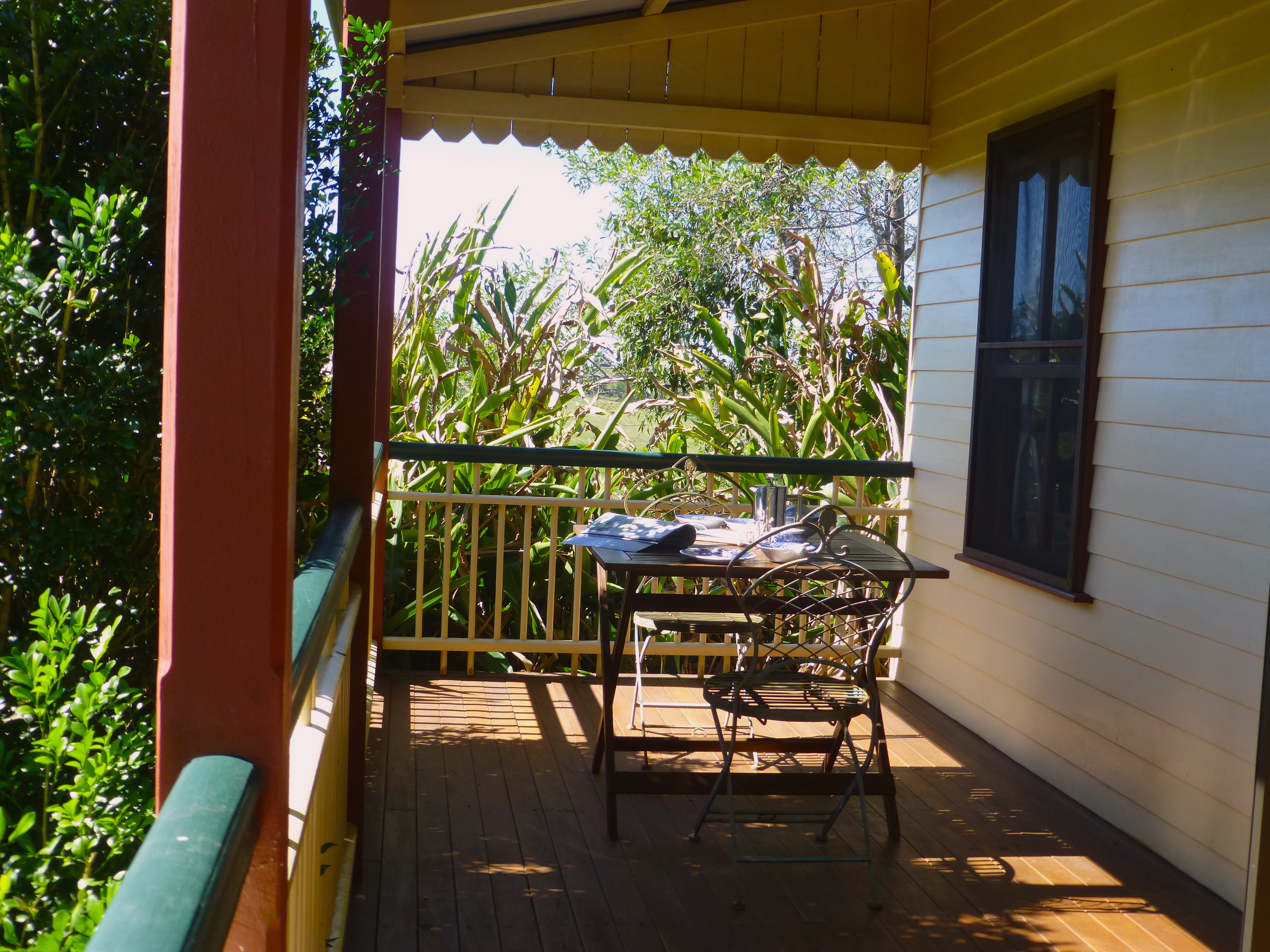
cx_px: 635
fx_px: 1504
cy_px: 476
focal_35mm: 41
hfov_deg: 45.8
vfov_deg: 35.1
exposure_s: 1/200
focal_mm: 7.4
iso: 100
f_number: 3.9
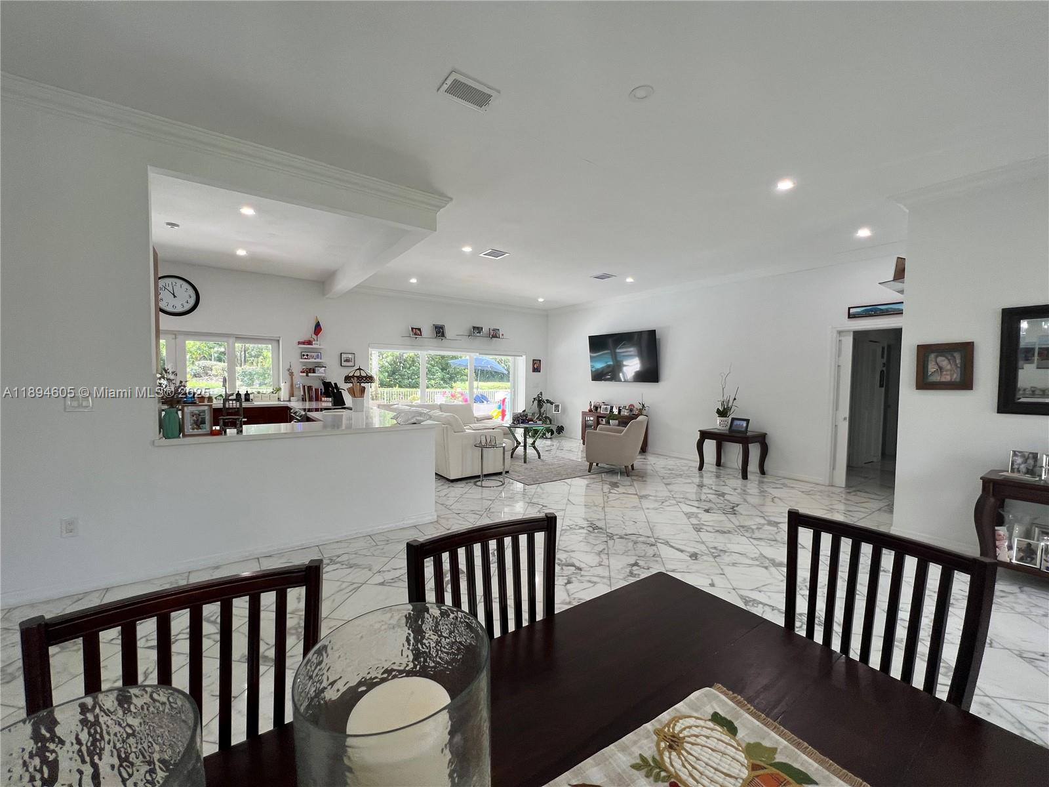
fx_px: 394
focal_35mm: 13
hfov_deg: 106.2
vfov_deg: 89.9
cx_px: 524
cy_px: 394
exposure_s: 1/120
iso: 64
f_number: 1.8
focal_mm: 1.57
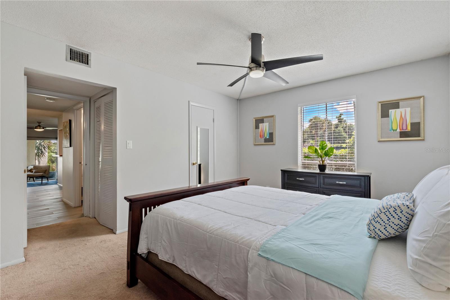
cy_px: 150
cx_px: 225
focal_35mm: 15
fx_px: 187
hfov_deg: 100.4
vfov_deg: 77.3
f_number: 8
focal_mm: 10
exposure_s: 1/30
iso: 400
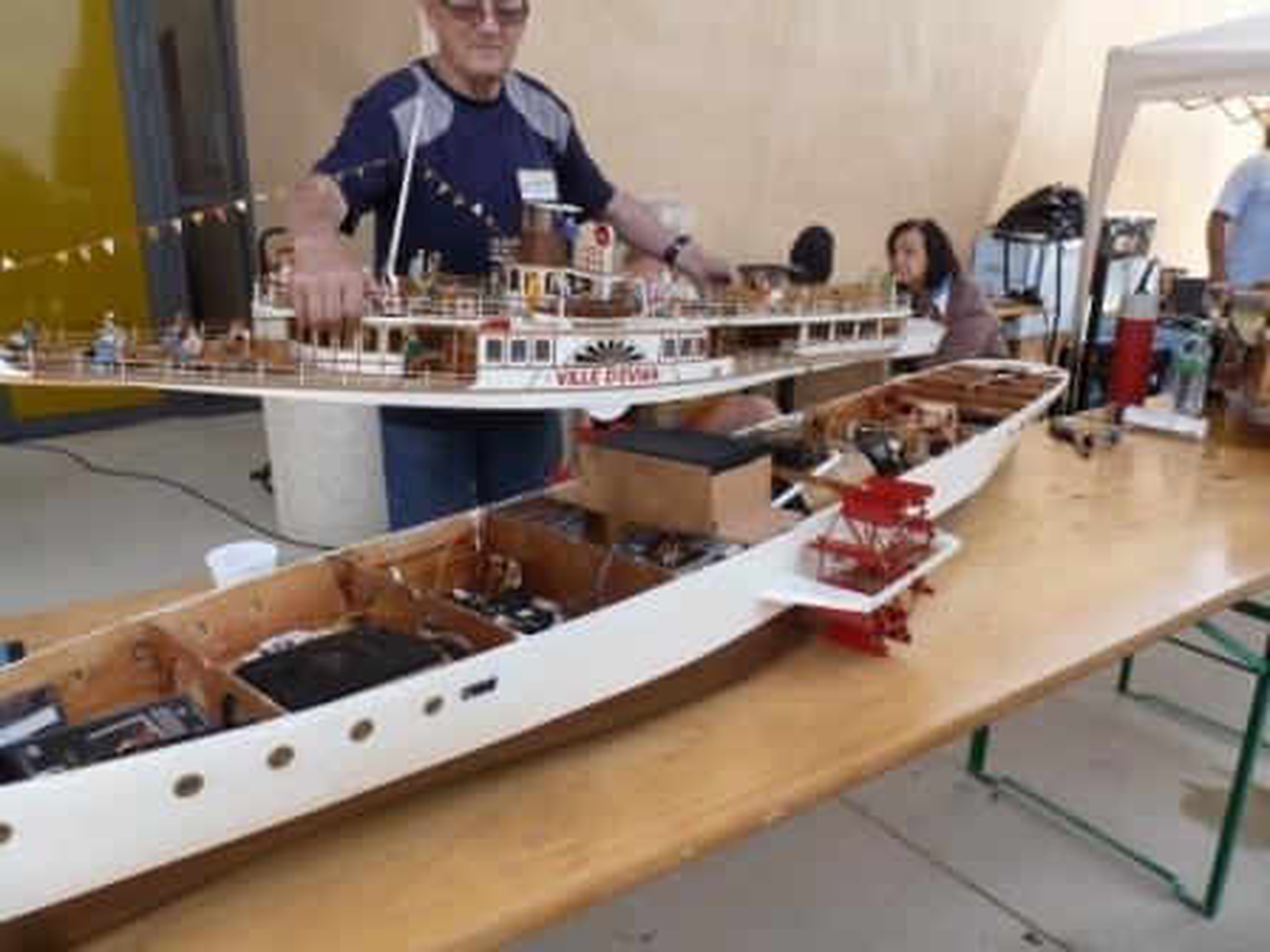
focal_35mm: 24
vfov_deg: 56.8
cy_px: 476
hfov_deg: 71.6
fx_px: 881
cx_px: 635
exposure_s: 1/200
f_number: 4
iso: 100
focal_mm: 4.3
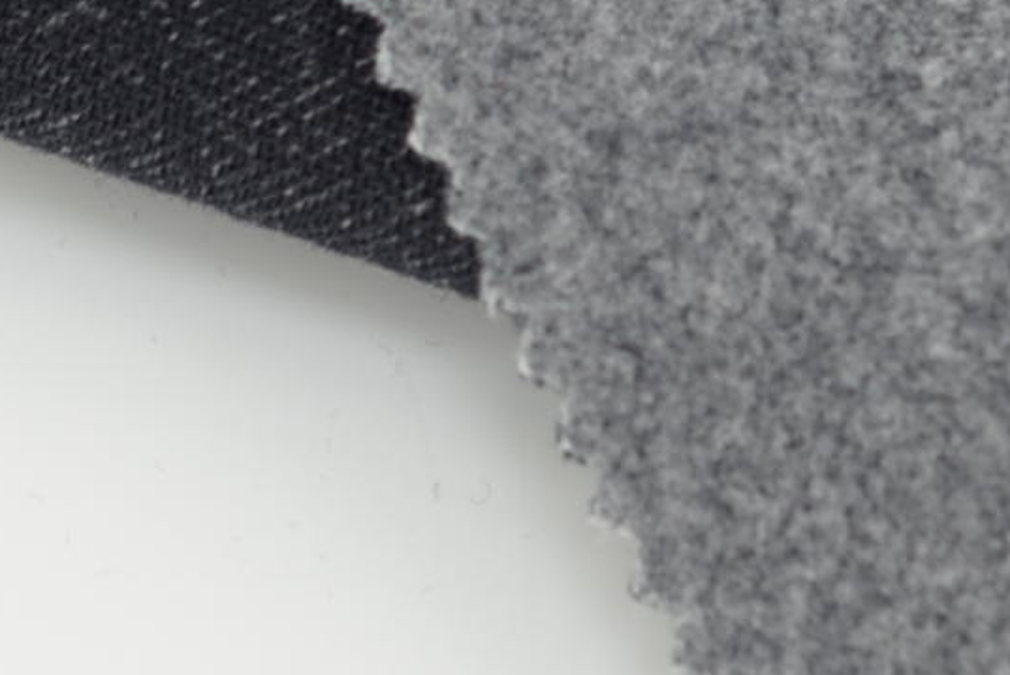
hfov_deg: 7.3
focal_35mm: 280
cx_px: 34
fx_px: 7862
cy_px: -291
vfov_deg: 4.9
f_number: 3.5
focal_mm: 50
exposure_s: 1/100
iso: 100
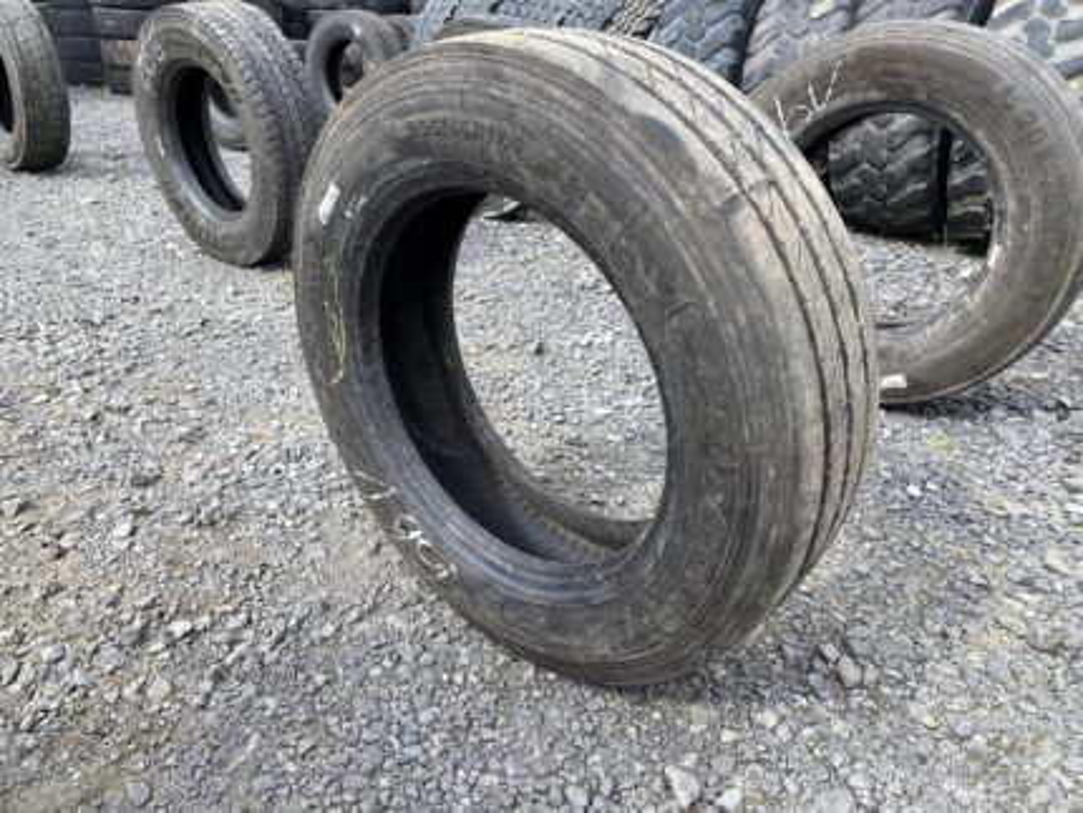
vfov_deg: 53.1
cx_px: 542
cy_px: 406
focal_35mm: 26
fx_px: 814
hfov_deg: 67.3
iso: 32
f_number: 1.8
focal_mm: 4.25
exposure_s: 1/620
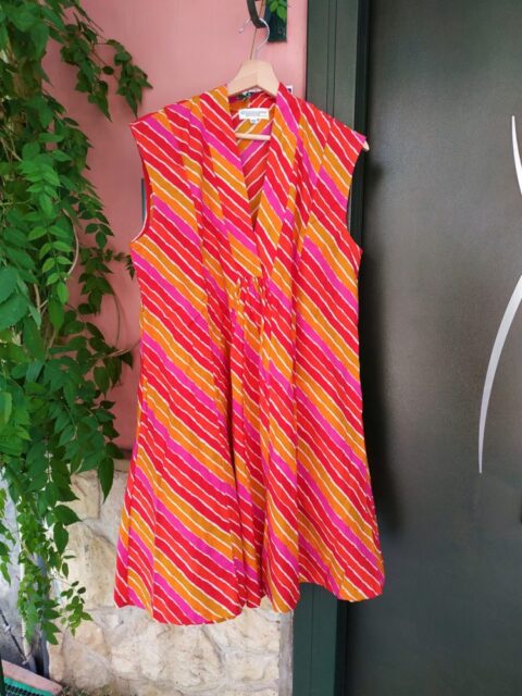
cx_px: 261
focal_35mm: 24
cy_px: 348
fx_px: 483
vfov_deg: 71.6
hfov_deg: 56.8
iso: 100
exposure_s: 1/126
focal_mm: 3.94
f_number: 1.9
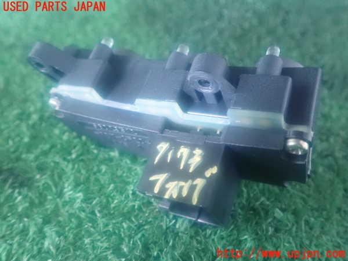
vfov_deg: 46.8
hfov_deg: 60.0
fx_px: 302
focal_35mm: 30
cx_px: 174
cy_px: 130
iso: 1600
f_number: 2.3
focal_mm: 5.5
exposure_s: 1/25
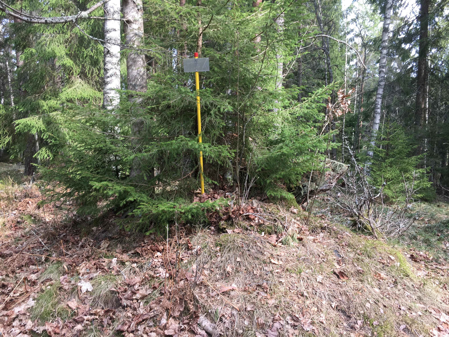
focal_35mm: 29
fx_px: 376
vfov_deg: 48.2
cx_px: 224
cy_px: 168
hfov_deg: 61.7
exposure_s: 1/104
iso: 25
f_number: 2.2
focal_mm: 4.15
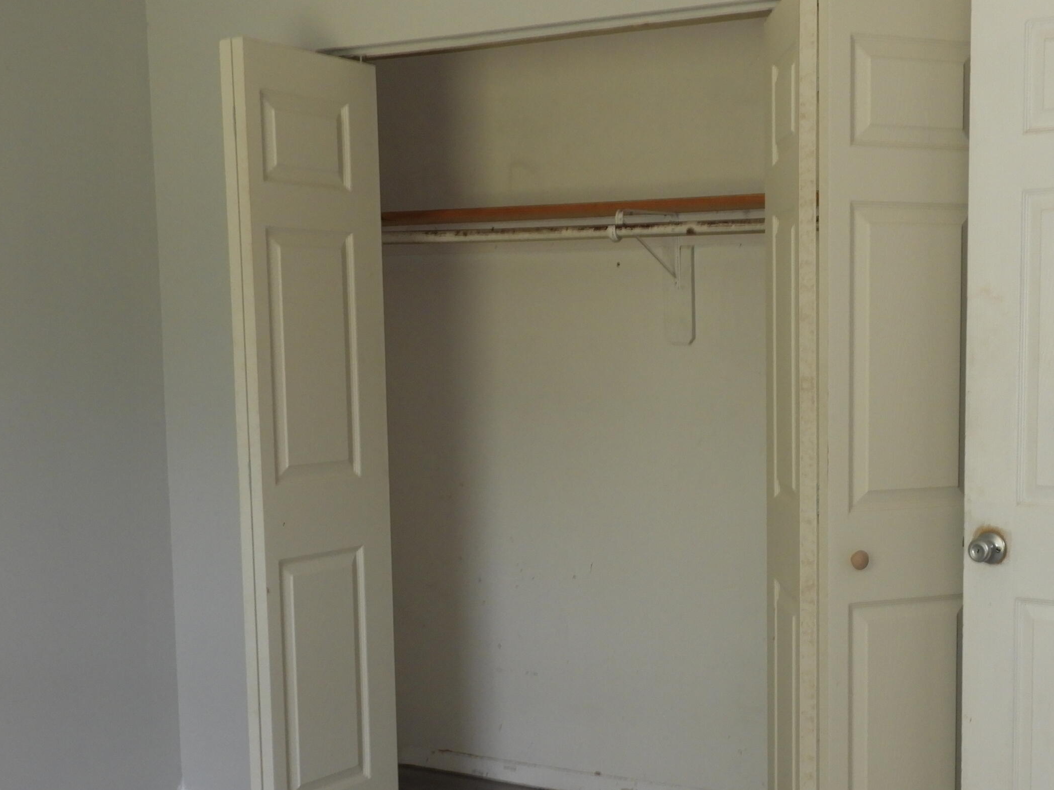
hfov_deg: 37.8
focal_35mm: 50
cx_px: 701
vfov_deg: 28.9
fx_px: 1522
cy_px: 522
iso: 200
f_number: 4.2
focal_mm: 6.3
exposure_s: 1/30
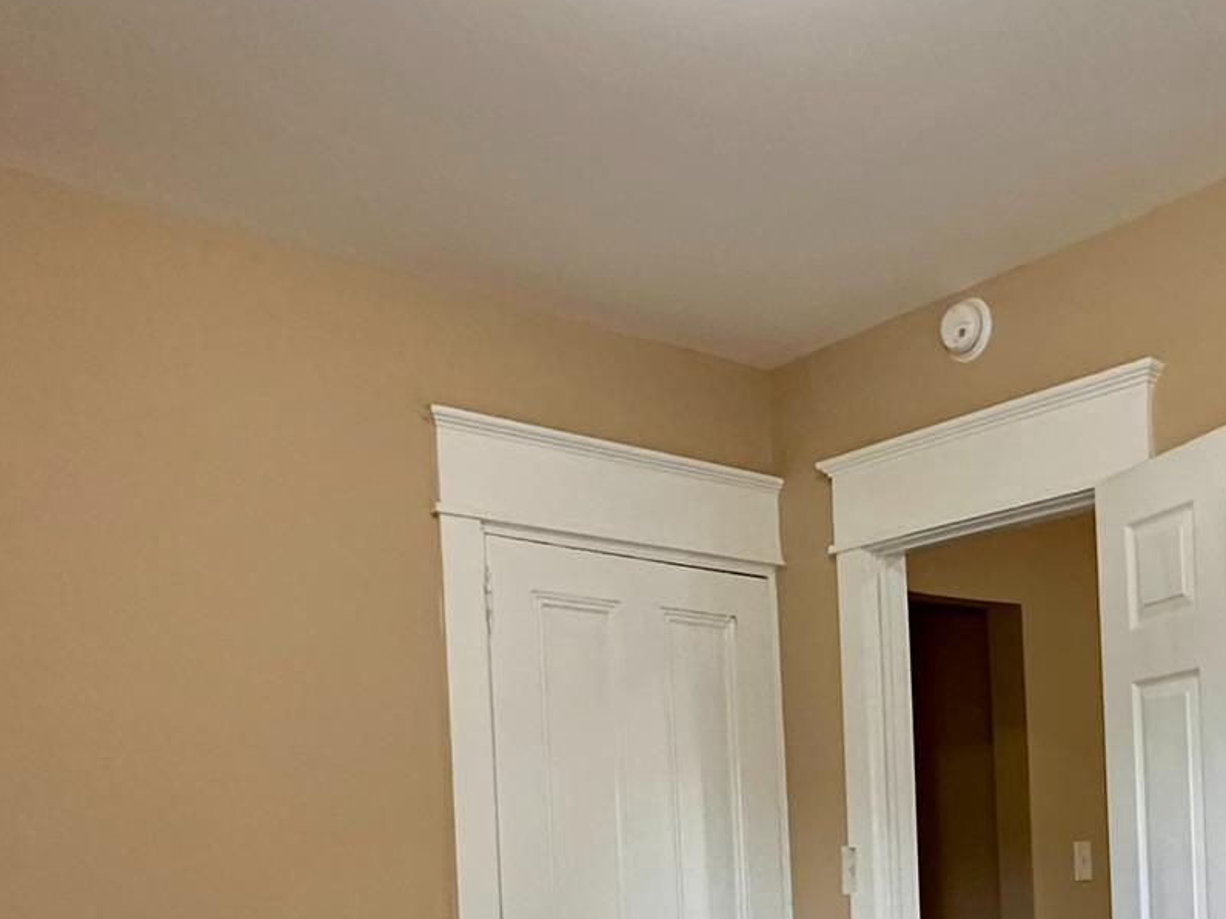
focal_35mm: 36
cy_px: 819
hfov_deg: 49.4
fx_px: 1275
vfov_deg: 37.2
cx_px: 910
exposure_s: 1/120
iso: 320
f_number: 2.2
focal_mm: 2.22
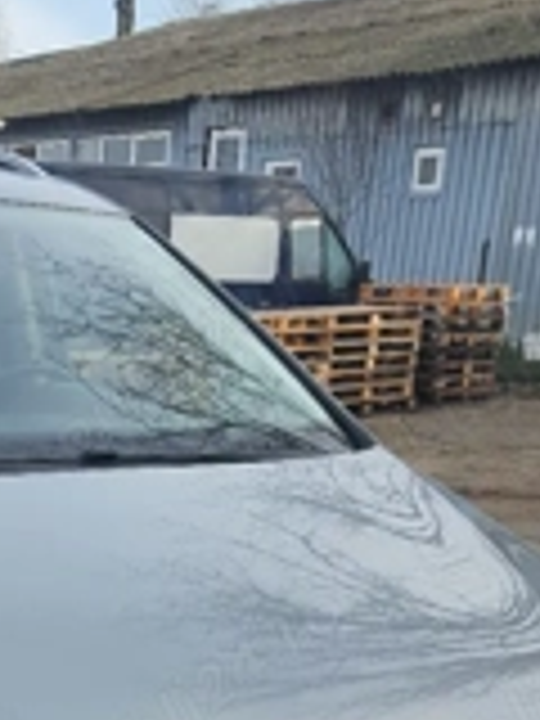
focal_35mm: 65
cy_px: 756
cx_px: -63
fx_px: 1352
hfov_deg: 21.4
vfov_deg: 27.7
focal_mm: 4.32
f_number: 1.7
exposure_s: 1/1000
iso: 50
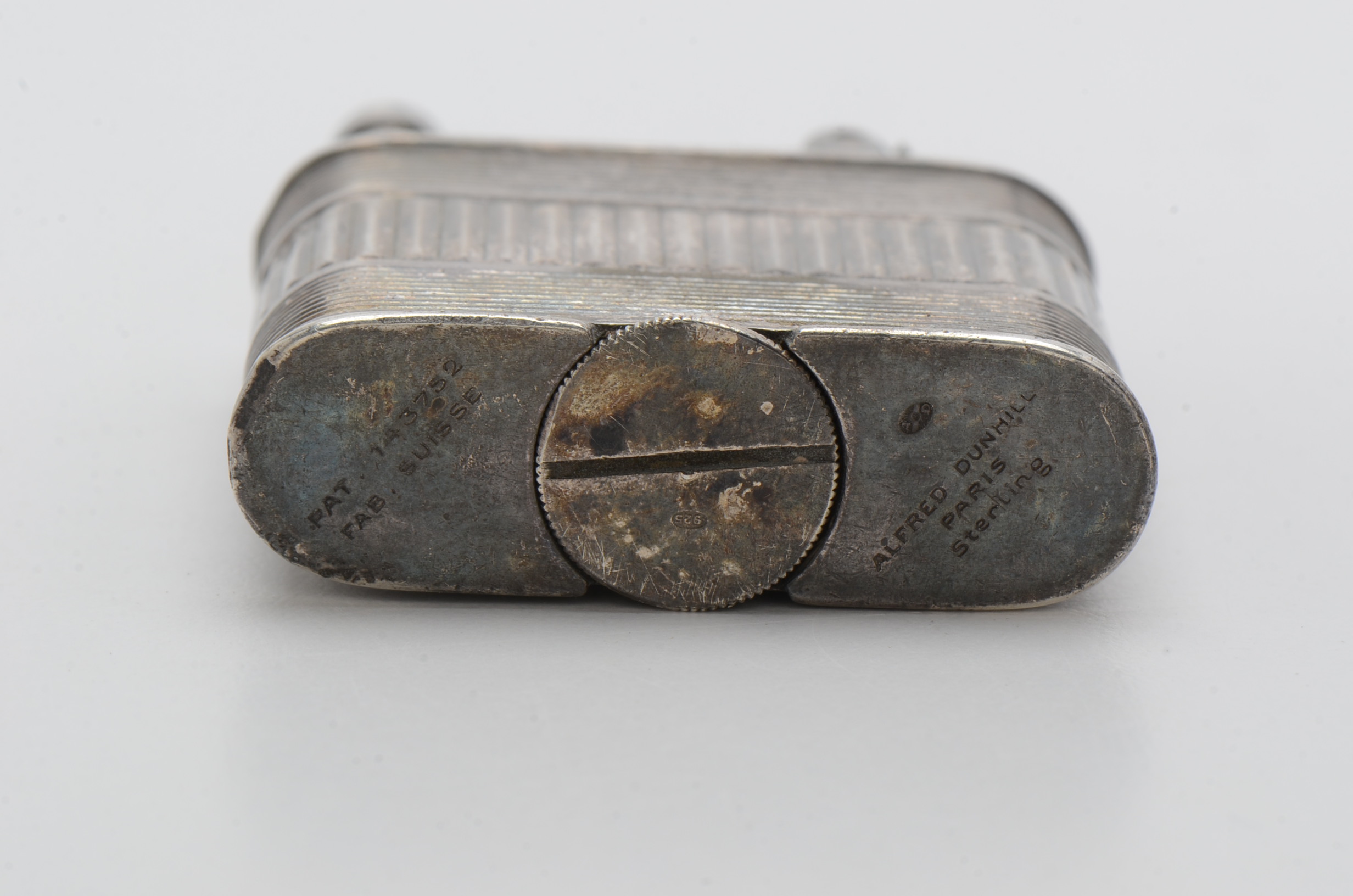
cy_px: 448
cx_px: 676
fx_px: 4782
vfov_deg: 10.7
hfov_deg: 16.1
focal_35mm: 128
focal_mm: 85
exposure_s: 1/125
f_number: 18
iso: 200
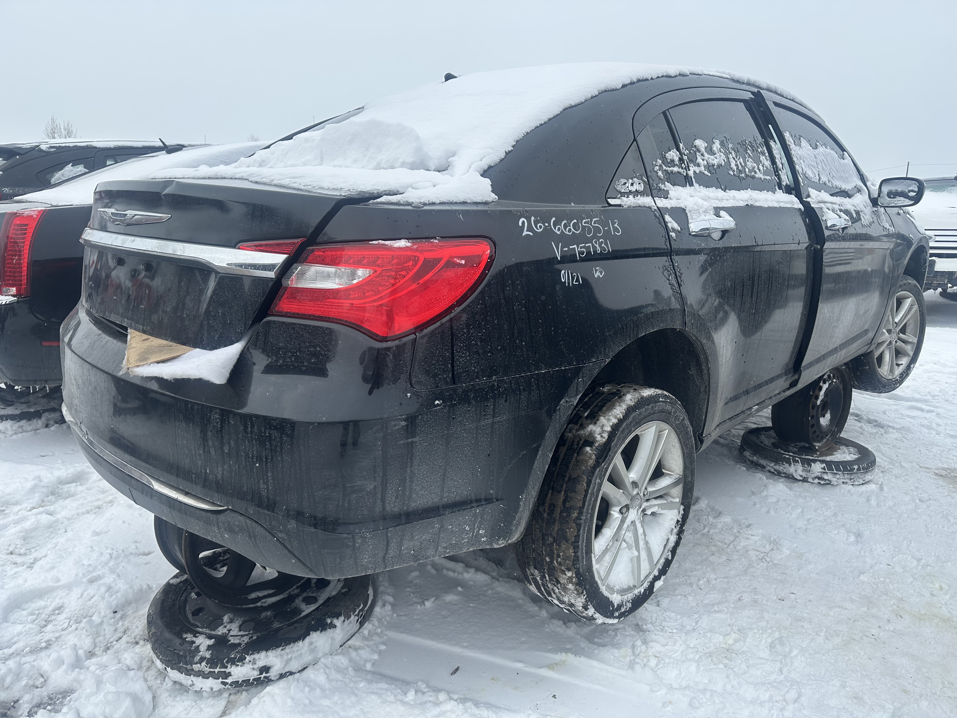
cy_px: 359
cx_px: 478
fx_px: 664
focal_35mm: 24
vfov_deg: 56.8
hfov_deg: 71.6
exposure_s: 1/2353
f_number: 1.78
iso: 80
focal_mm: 6.86
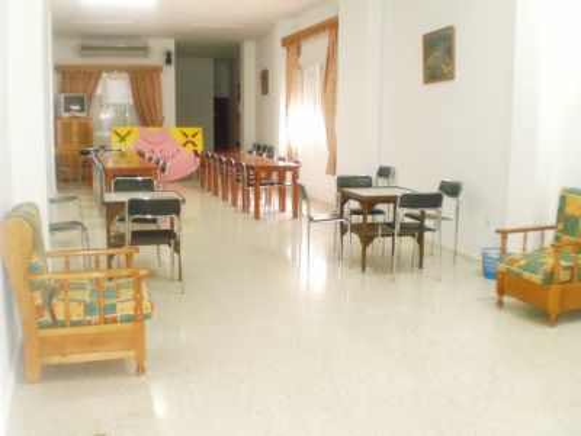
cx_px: 290
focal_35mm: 36
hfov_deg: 51.4
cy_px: 218
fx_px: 604
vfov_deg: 39.7
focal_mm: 6.3
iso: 800
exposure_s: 1/30
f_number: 3.1
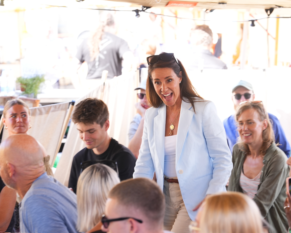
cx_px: 153
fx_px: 1223
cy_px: 117
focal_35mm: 142
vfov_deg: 10.9
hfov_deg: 13.6
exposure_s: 1/160
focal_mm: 126
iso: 800
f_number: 5
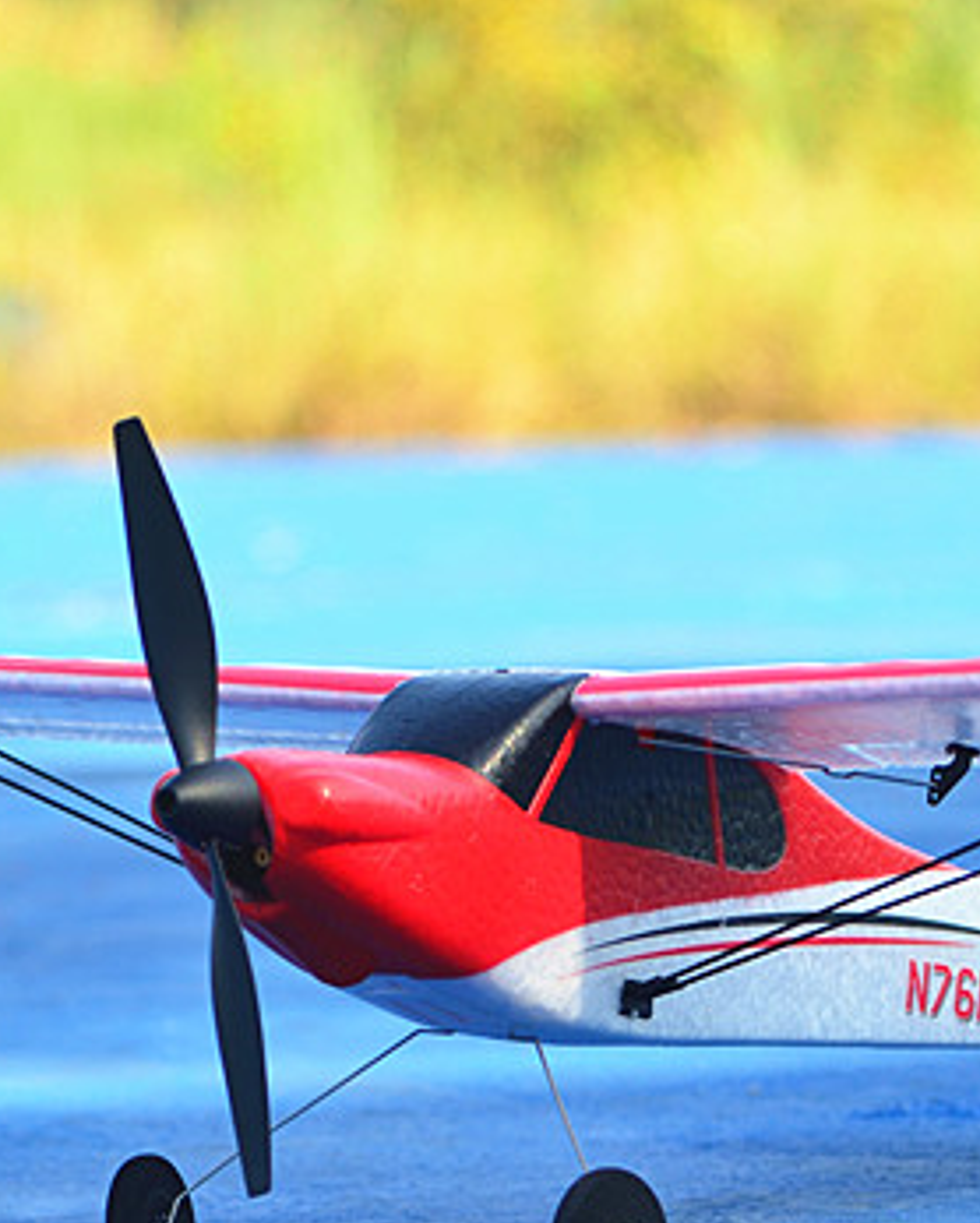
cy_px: 929
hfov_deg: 6.0
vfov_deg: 7.5
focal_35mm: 259
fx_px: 9382
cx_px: 656
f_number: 5.6
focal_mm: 80
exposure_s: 1/125
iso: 100
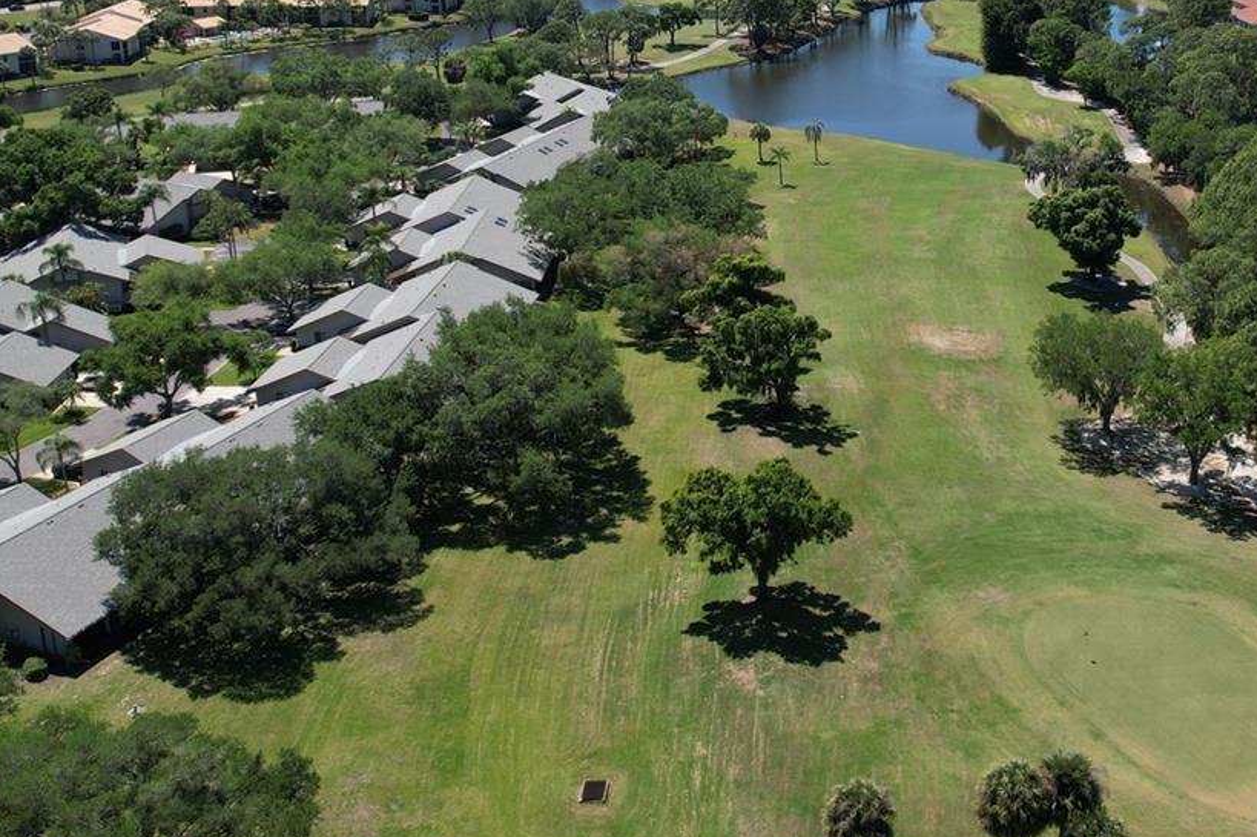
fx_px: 1500
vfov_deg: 30.7
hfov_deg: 44.7
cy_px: 224
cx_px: 847
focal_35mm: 43
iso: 100
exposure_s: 1/2000
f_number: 2.8
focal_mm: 8.38
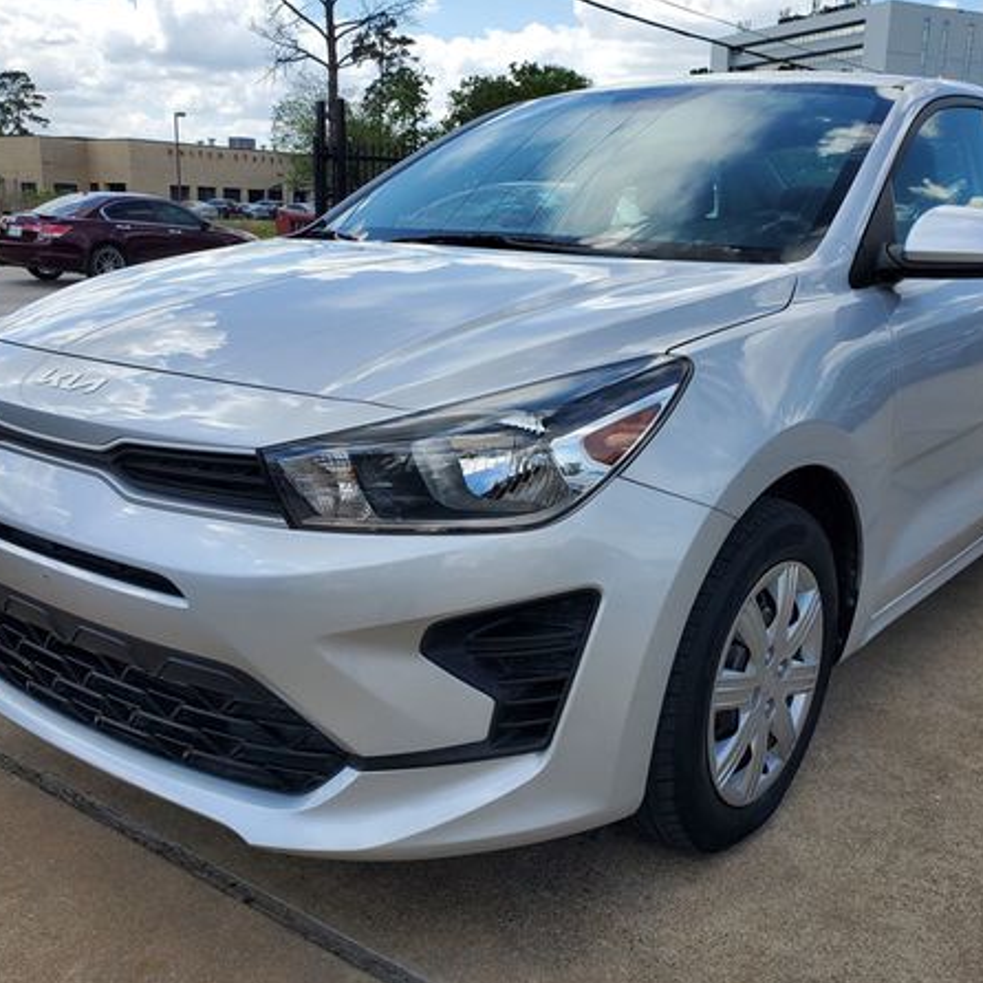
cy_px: 525
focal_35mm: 33
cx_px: 533
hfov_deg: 49.7
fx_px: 1060
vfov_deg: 49.7
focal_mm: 4.3
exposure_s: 1/1199
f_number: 2.4
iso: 50
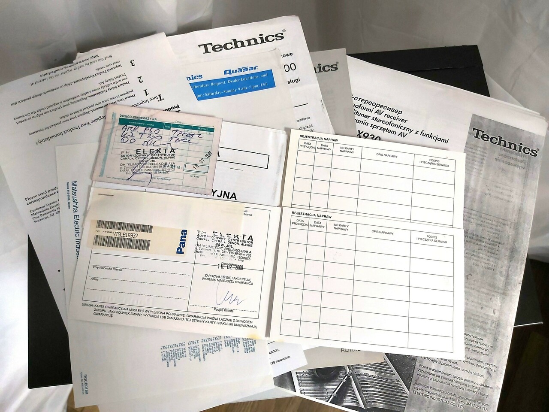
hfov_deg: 67.3
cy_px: 206
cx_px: 274
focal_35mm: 26
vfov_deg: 53.1
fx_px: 412
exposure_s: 1/60
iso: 160
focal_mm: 3.92
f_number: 1.7
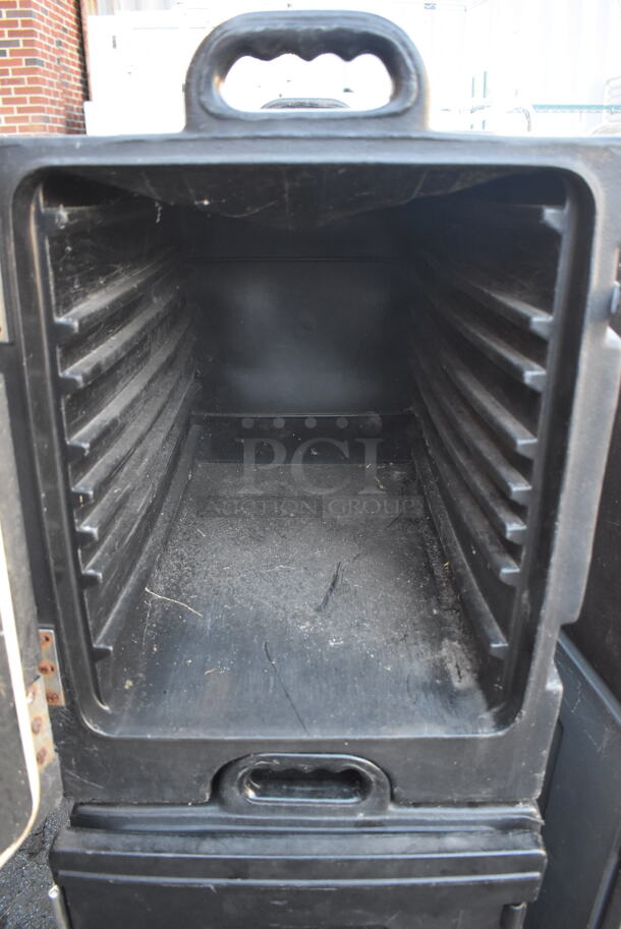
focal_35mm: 27
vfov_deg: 67.3
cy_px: 464
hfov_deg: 48.0
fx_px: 698
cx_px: 310
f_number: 3.5
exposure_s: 1/125
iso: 2200
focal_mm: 18
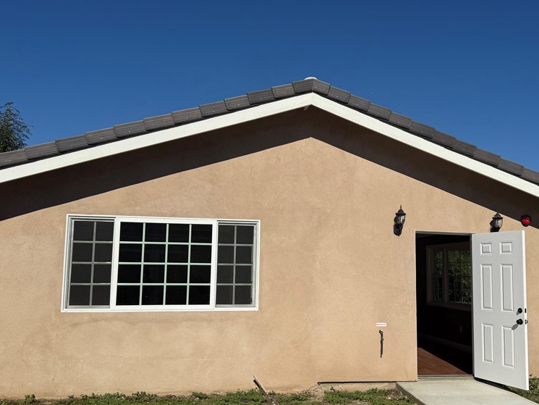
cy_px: 214
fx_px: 514
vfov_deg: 42.9
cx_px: 297
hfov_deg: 55.2
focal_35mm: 33
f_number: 1.78
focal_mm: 6.76
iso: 80
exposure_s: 1/11905
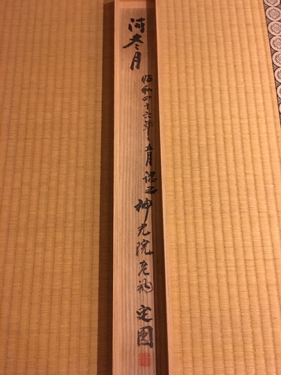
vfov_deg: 61.7
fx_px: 314
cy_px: 188
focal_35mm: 29
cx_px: 140
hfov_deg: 48.2
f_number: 2.2
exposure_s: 1/4
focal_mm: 4.15
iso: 100
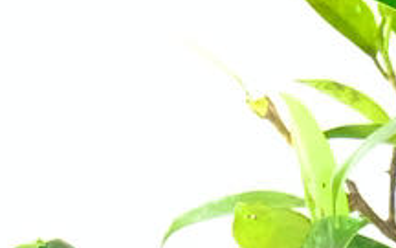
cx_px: 717
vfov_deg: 2.0
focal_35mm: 641
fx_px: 6918
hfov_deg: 3.3
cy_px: 869
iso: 1600
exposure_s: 1/10
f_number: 13
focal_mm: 70.5
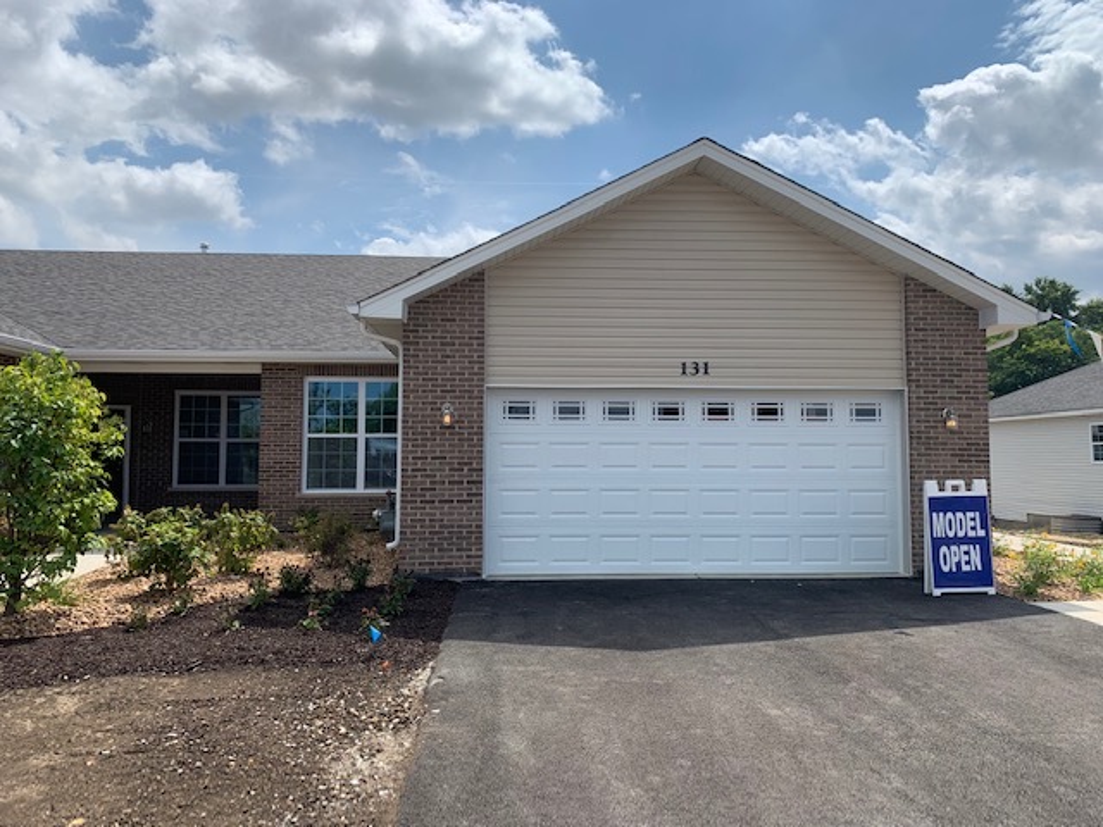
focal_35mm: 26
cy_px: 414
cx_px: 552
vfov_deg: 53.1
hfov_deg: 67.3
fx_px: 828
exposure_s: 1/3401
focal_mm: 4.25
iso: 25
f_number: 1.8
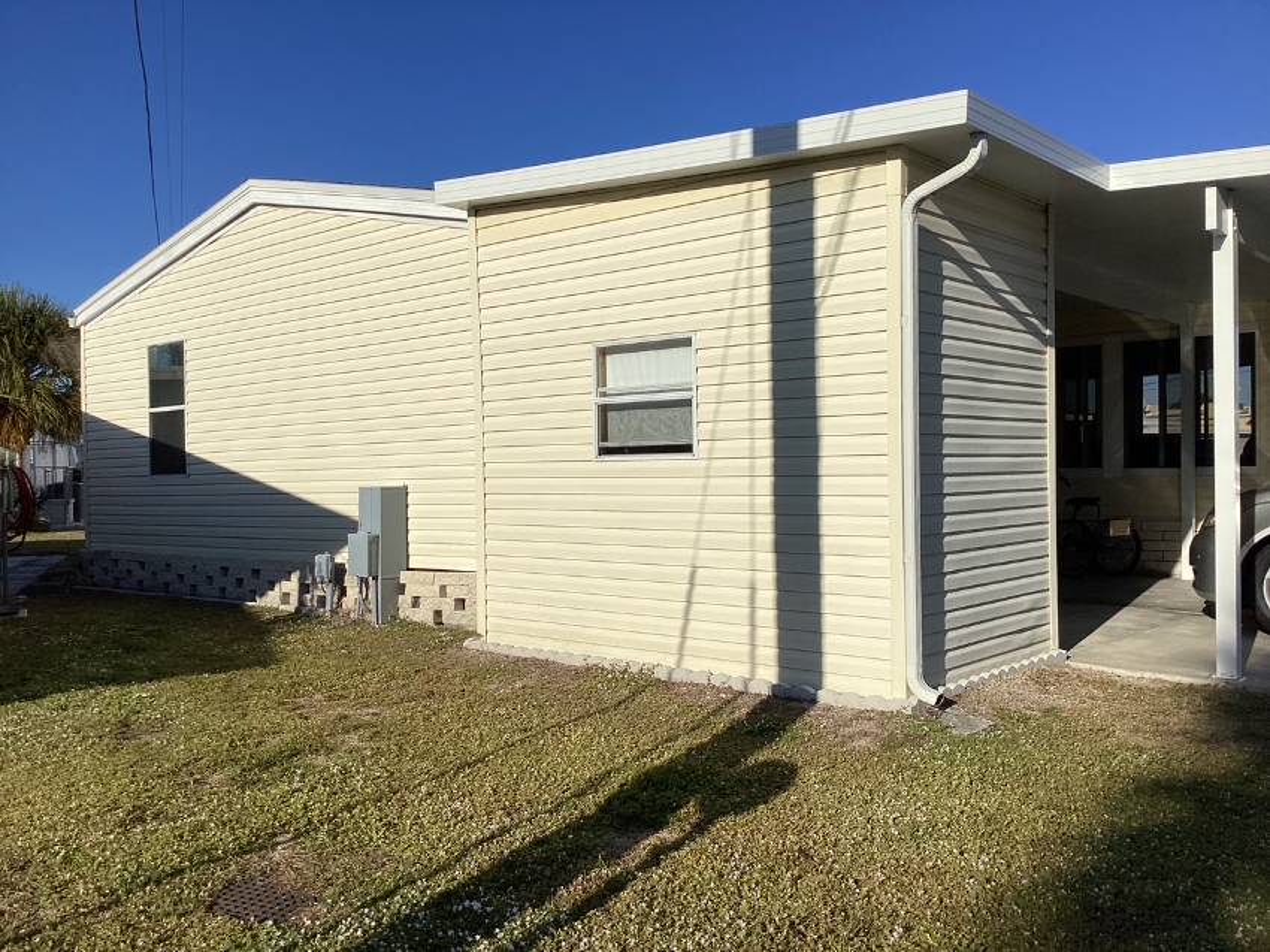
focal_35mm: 31
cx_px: 635
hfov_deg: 58.4
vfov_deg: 45.4
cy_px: 476
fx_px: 1137
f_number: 2.4
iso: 25
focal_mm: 3.3
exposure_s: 1/3891
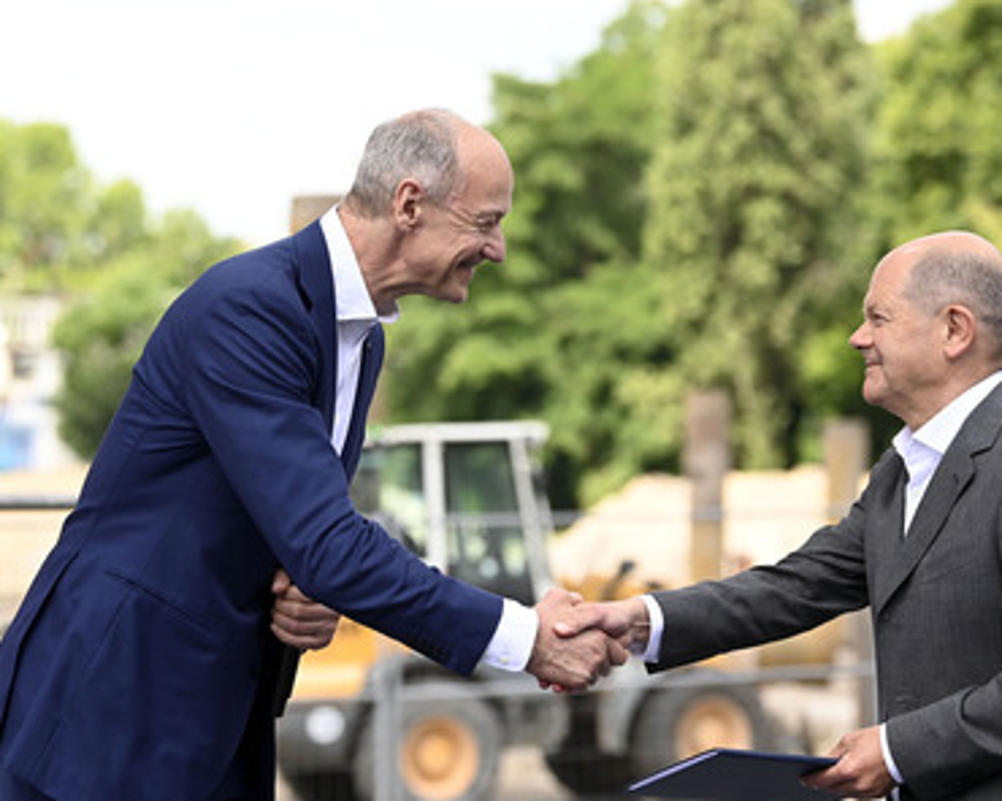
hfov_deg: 14.1
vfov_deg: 11.3
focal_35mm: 137
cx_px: 605
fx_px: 4063
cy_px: 403
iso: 400
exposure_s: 1/1000
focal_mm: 120
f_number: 4.5
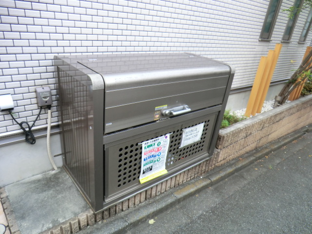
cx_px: 156
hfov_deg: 71.6
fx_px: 216
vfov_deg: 56.8
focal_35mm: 24
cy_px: 117
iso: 100
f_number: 3.2
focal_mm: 4.3
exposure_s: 1/60
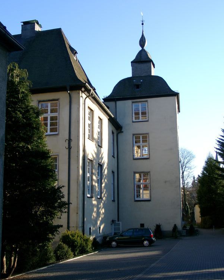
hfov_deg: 34.2
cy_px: 135
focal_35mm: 44
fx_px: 365
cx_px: 112
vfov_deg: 42.0
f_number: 4
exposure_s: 1/217
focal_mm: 8.82
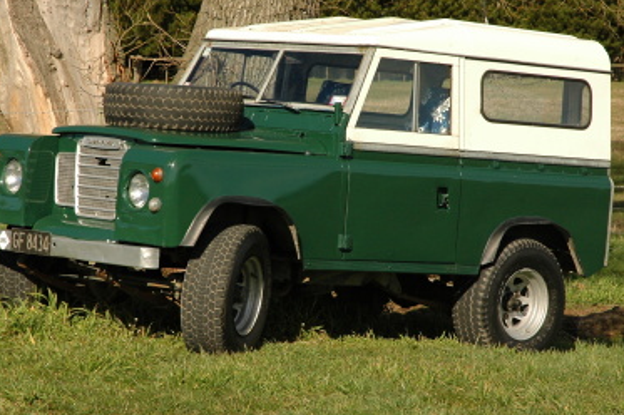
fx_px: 2338
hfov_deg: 15.2
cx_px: 326
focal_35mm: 135
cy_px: 180
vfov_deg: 10.1
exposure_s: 1/1000
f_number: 8
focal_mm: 70
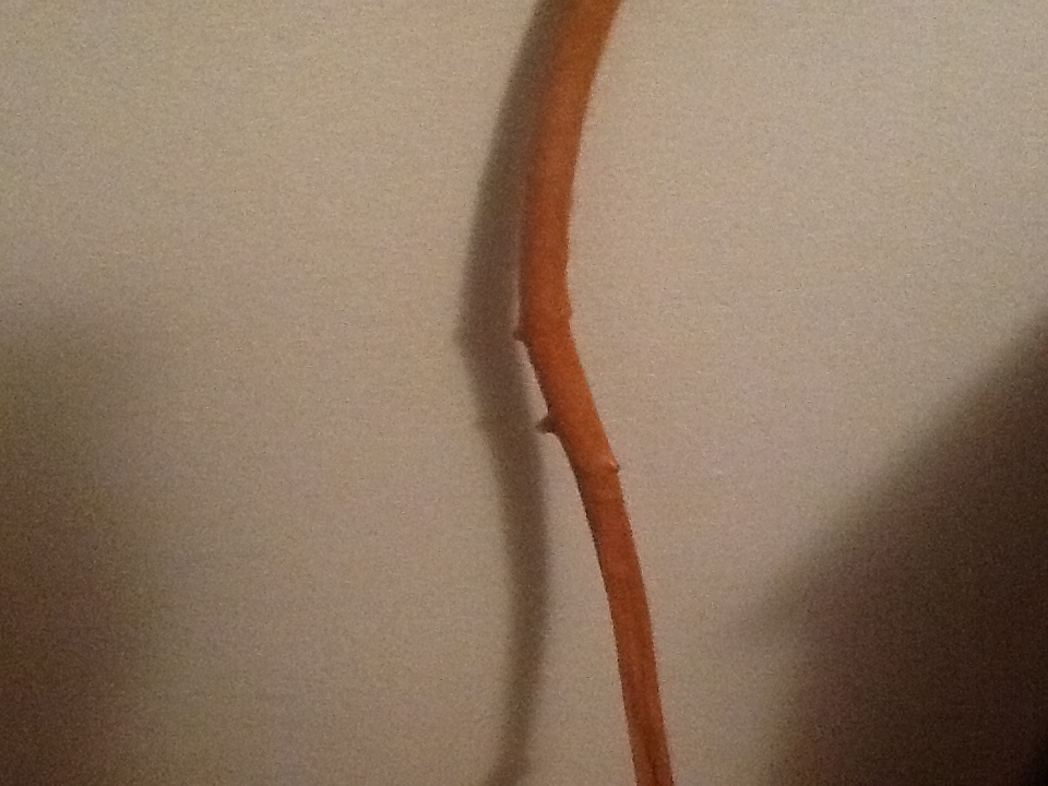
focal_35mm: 44
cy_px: 393
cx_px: 524
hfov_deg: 42.9
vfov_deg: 32.9
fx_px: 1332
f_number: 2.4
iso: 500
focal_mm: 2.03
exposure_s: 1/15
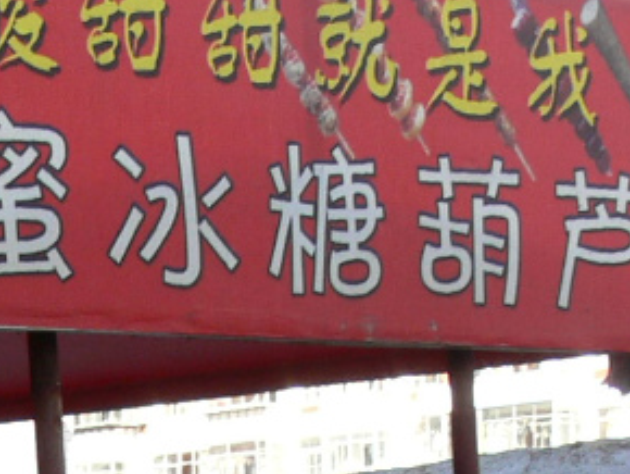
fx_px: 3515
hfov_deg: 9.9
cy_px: 1100
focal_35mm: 193
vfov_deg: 7.3
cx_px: -291
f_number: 4
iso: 80
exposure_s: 1/100
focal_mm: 7.4
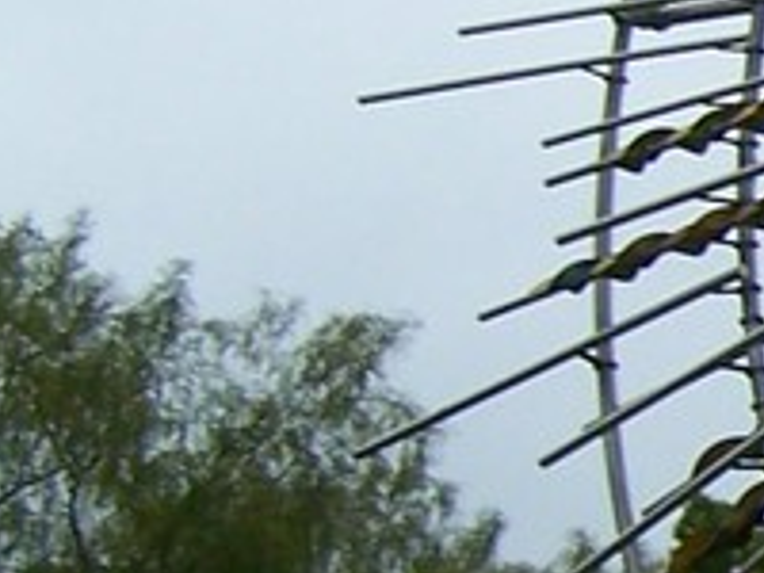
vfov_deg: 6.1
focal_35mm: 243
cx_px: 1910
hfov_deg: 7.5
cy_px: 518
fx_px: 5363
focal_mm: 6.3
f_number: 2.8
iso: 80
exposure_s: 1/800
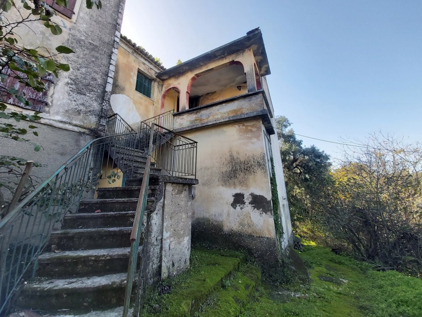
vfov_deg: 89.7
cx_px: 207
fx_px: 159
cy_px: 146
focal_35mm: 13
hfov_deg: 106.2
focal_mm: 1.42
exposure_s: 1/208
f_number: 2.2
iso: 40
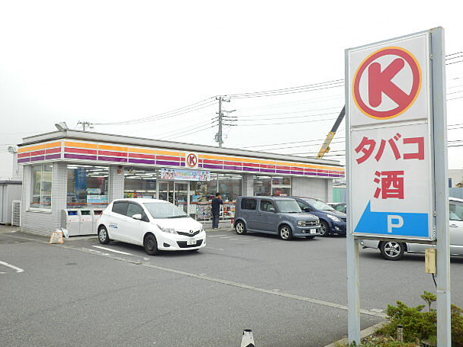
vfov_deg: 36.8
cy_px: 168
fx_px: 522
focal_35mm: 39
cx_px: 230
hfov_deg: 47.9
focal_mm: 6.6
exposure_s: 1/160
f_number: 3.9
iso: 80
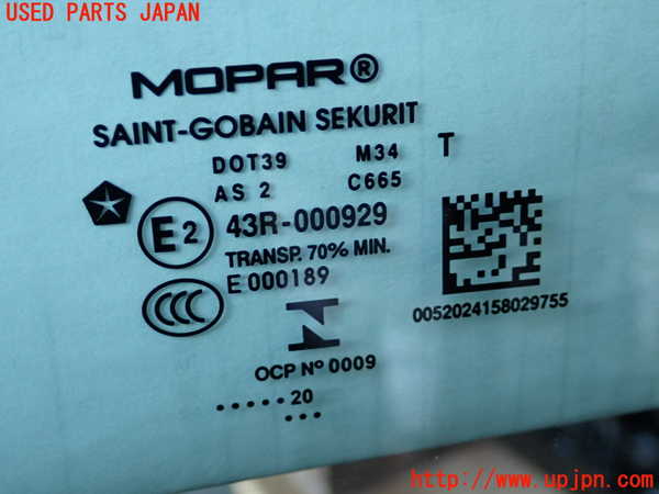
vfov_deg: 29.1
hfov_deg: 38.2
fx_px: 952
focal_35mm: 50
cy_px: 247
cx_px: 330
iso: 250
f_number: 3.2
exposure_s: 1/100
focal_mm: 9.01
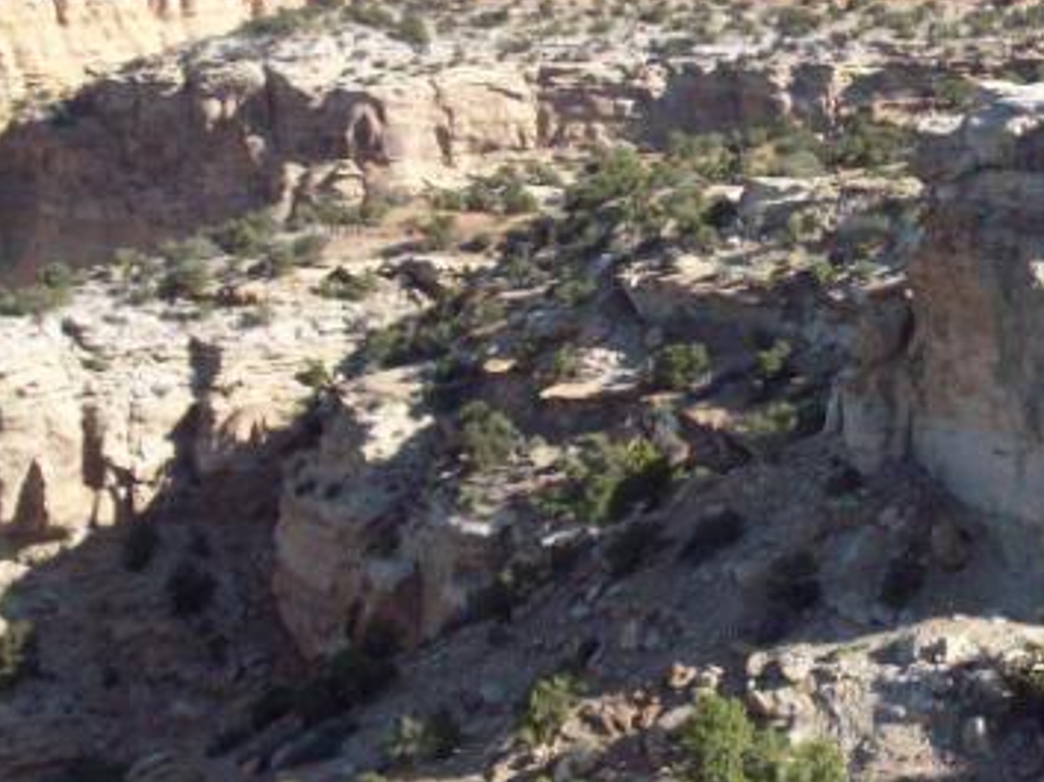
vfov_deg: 14.2
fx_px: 3134
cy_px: 372
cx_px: 932
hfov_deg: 18.6
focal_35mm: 104
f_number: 6.3
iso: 80
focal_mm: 7.6
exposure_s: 1/209
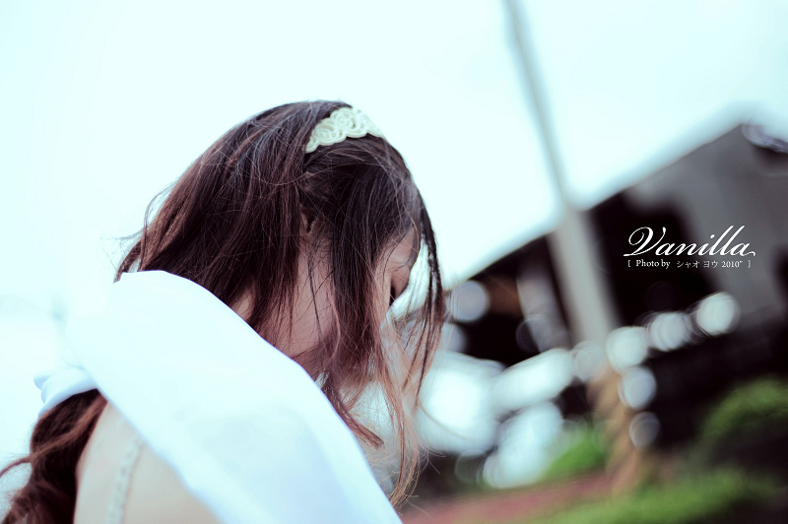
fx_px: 1094
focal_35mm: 50
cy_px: 262
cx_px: 394
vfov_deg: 26.9
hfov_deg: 39.6
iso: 200
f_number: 1.8
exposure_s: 1/200
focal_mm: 50
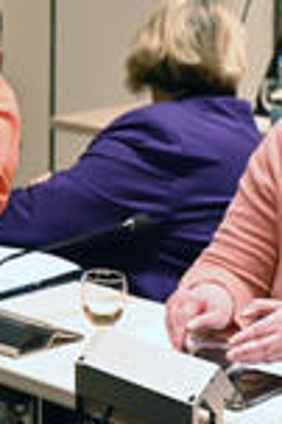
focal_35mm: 116
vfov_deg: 17.3
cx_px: -306
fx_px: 1366
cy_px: 17
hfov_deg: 10.7
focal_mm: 39
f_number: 4
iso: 6400
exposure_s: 1/320
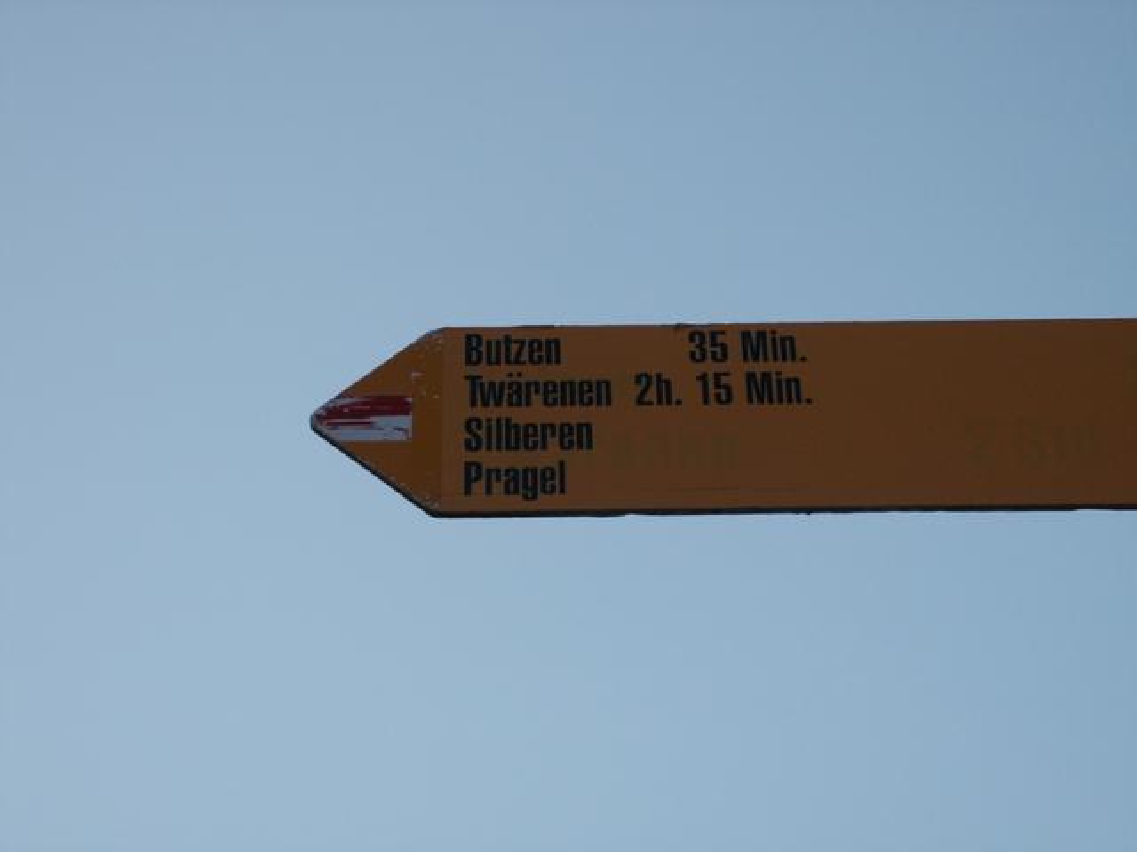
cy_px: 426
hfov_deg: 21.3
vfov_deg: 16.1
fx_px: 3022
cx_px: 568
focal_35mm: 92
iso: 50
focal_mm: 15.4
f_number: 3.5
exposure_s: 1/250
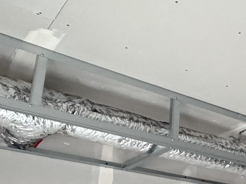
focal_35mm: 59
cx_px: 289
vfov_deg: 24.1
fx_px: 419
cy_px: 167
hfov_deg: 28.8
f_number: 2.2
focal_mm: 2.22
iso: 800
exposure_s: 1/60
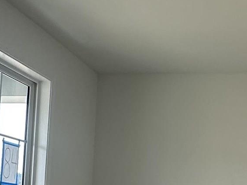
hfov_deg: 24.6
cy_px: 158
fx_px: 542
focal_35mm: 76
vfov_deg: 19.1
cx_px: 243
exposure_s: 1/133
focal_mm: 2.22
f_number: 2.2
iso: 40
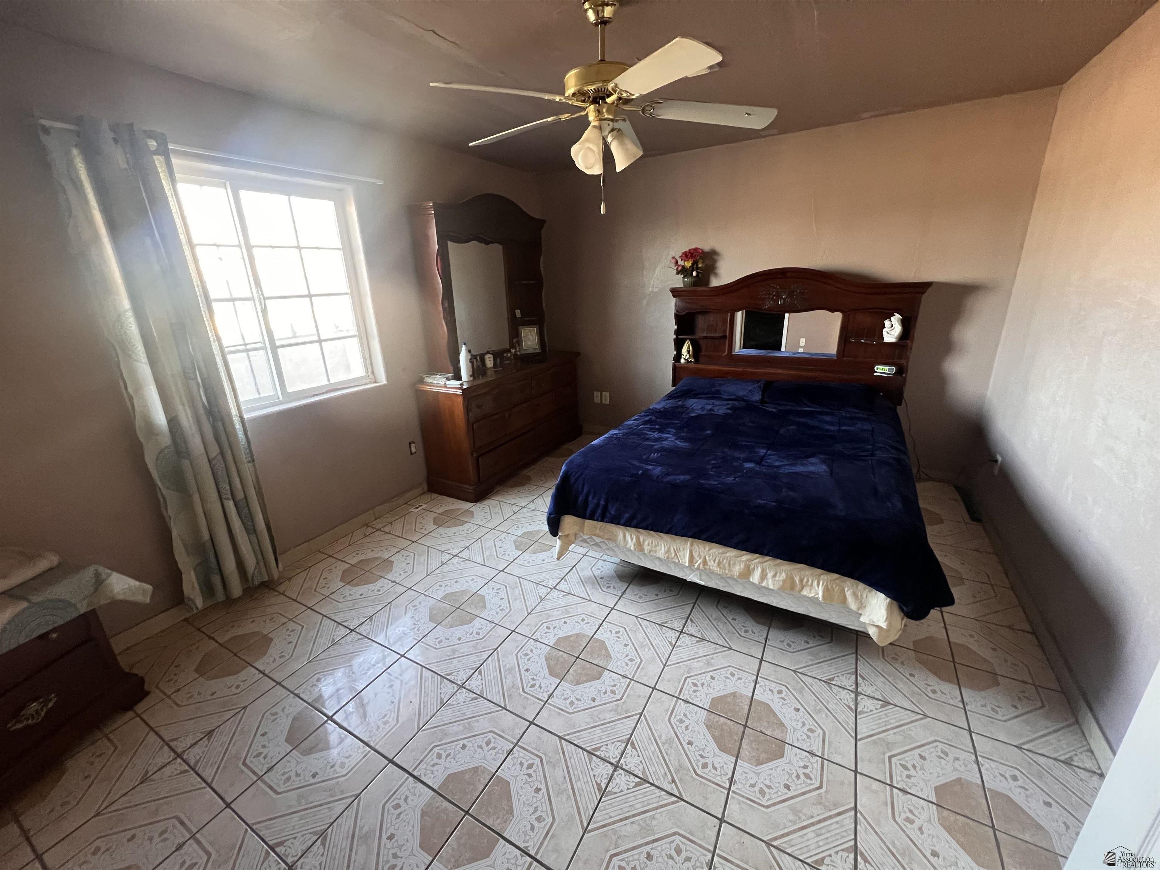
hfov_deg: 106.2
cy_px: 435
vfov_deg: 89.9
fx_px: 436
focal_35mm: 13
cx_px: 580
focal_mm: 1.57
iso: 800
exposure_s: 1/60
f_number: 1.8
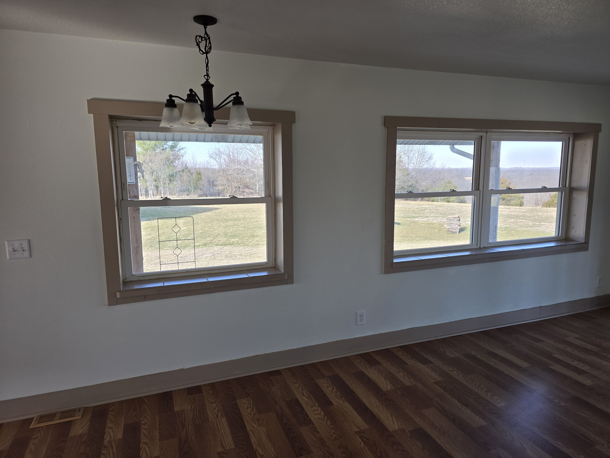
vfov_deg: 58.9
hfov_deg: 73.9
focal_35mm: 23
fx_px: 405
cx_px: 305
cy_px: 229
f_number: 1.7
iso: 80
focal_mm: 6.3
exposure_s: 1/180
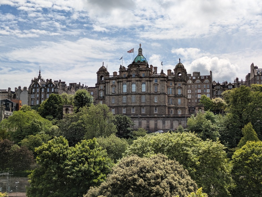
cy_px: 98
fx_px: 386
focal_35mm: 51
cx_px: 131
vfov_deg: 28.6
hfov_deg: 37.5
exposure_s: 1/4425
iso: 52
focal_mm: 5.43
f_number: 1.89
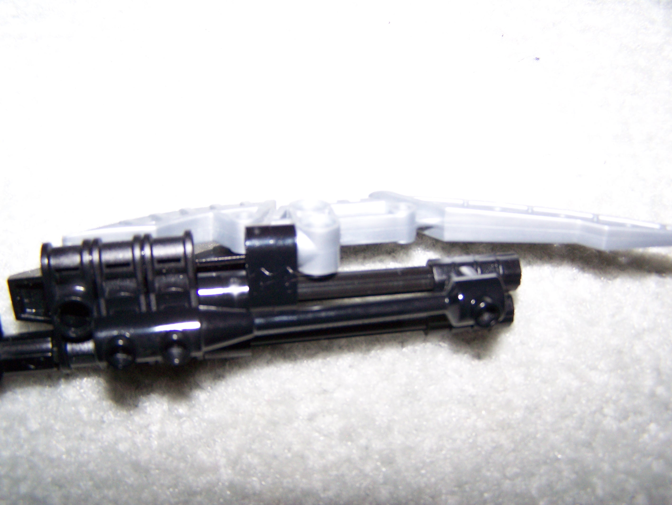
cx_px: 336
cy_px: 252
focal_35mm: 38
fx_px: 738
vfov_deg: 37.8
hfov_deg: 48.9
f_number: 2.8
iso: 160
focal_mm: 6.3
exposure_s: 1/60
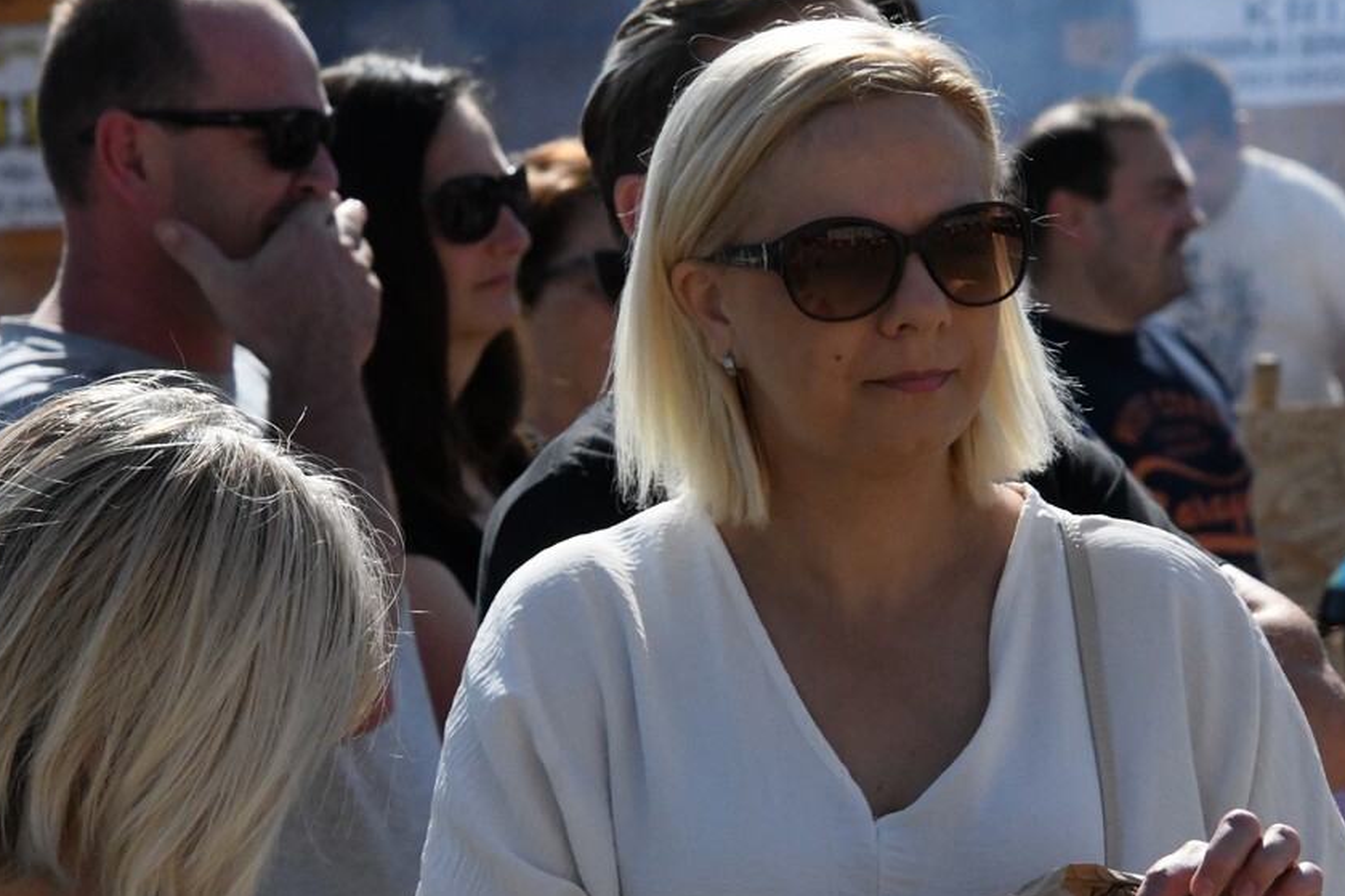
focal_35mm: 265
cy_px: 451
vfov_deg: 5.2
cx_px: 749
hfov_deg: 7.8
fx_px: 9898
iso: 6400
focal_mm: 145
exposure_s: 1/8000
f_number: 13
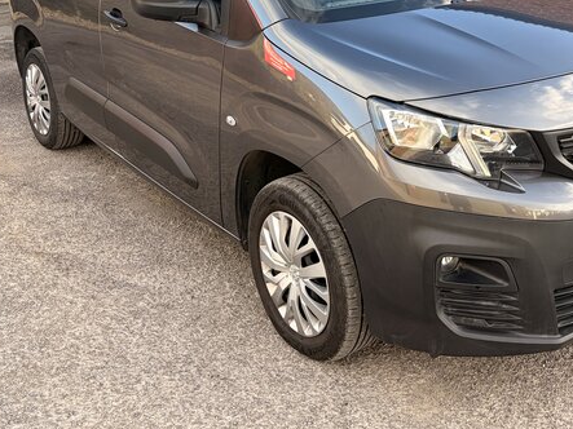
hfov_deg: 40.0
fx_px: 778
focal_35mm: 47
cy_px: 76
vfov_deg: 30.0
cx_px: 374
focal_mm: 5.96
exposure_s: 1/304
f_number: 1.6
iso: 50
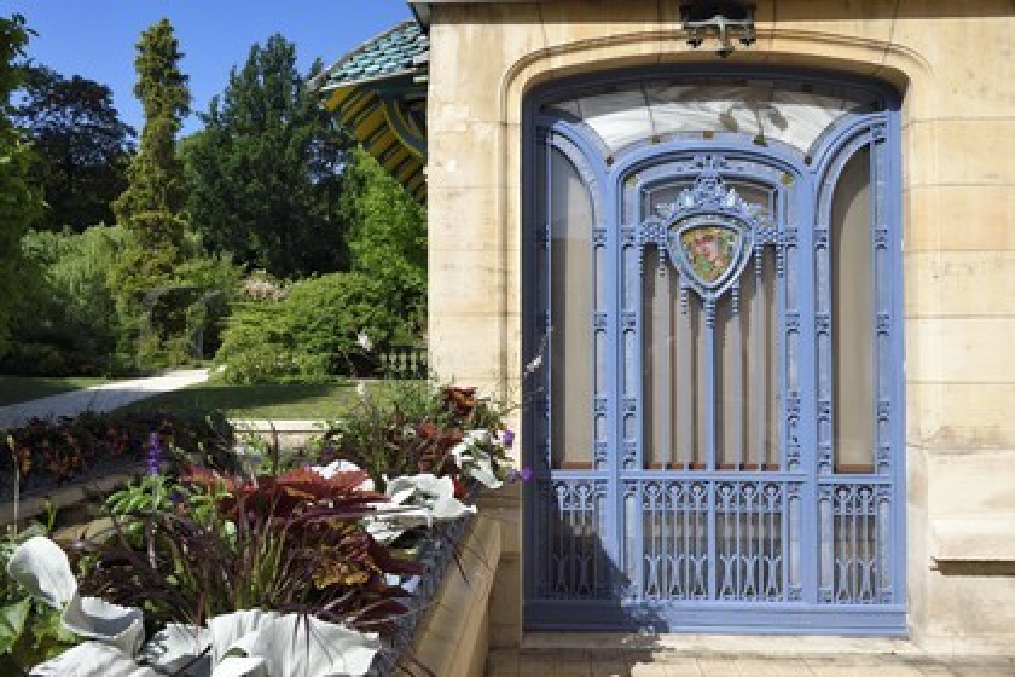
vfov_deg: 43.6
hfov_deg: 61.9
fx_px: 846
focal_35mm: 30
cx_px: 508
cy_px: 338
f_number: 13
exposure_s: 1/250
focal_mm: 30
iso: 200
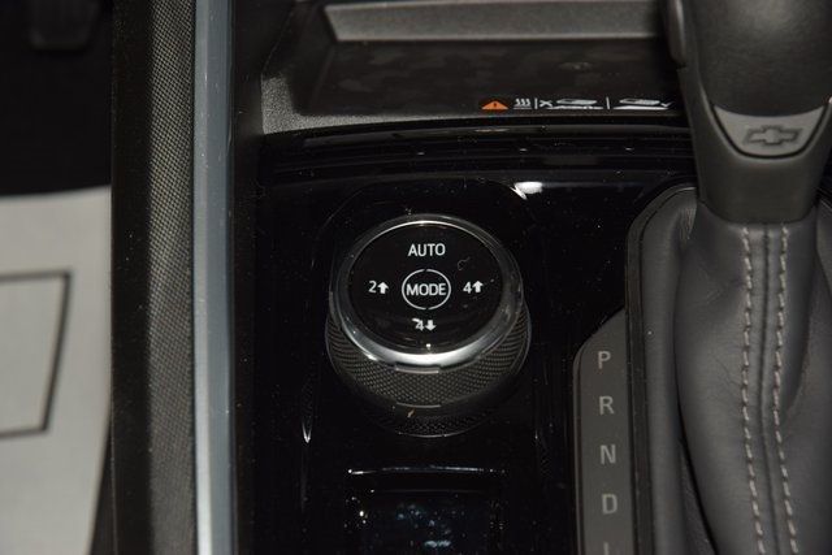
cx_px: 416
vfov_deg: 13.0
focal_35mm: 105
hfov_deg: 19.5
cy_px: 278
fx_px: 2427
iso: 100
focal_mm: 70
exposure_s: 1/125
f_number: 8
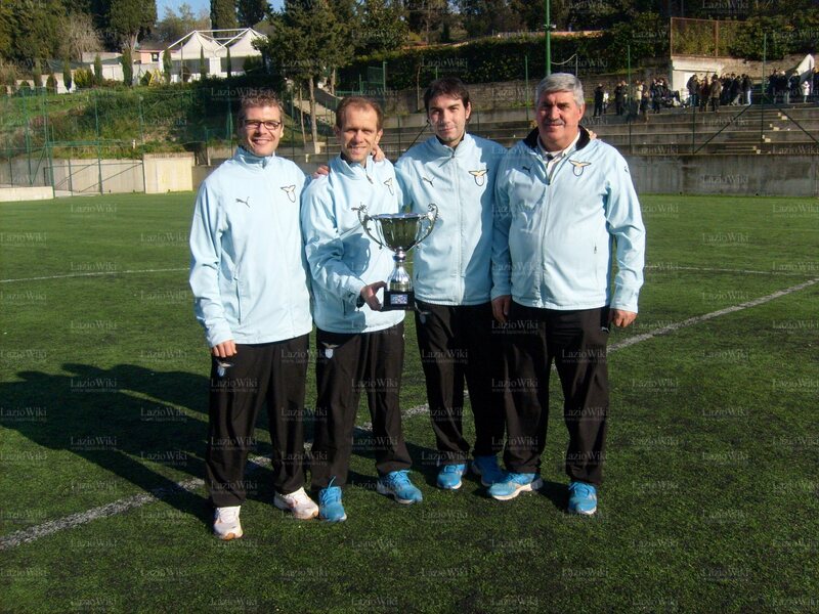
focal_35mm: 35
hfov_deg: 52.6
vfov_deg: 40.7
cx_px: 410
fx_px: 828
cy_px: 307
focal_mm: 5.8
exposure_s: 1/250
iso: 80
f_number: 7.1
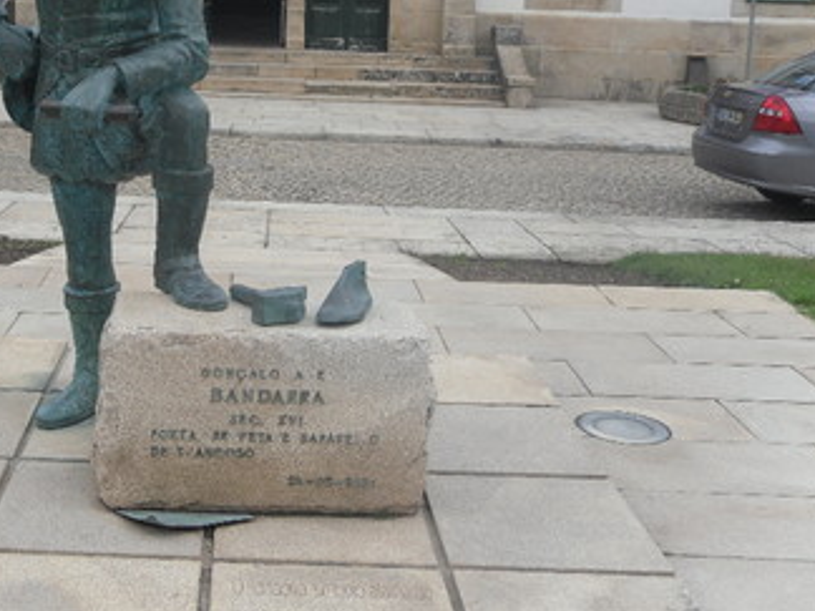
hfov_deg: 34.8
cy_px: 167
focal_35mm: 54
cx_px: 209
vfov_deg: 26.7
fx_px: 1271
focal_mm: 6.3
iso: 80
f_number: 3.5
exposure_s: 1/394
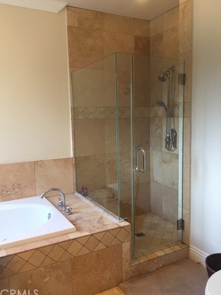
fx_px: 255
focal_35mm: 30
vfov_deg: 60.0
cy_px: 148
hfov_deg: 46.8
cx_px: 111
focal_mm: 4.15
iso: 100
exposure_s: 1/30
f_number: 2.2
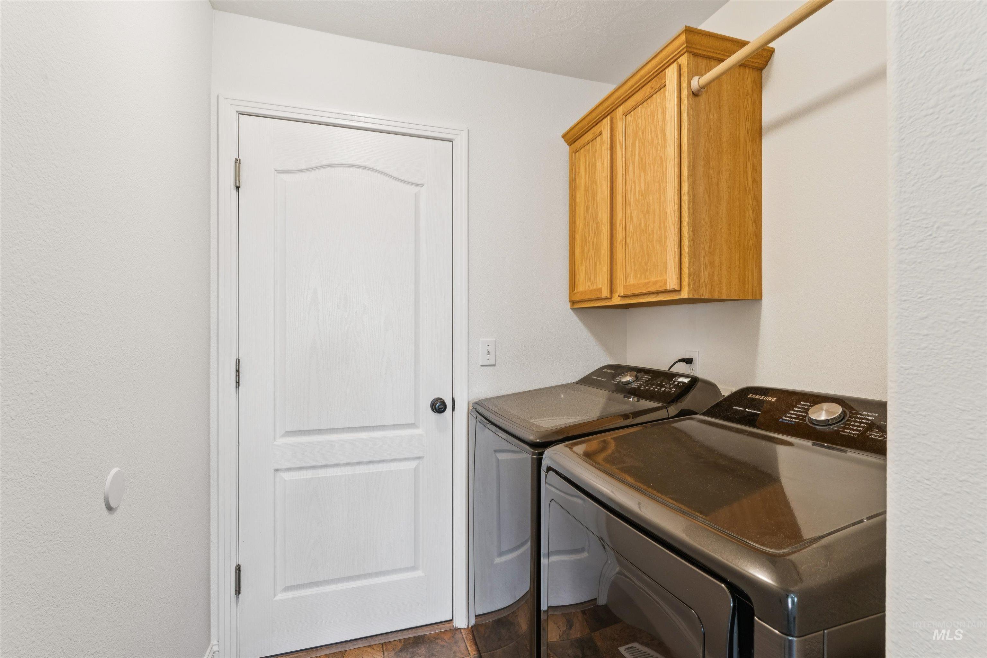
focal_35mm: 17
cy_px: 329
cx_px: 494
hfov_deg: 93.6
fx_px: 463
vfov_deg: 70.8
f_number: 13
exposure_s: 1/4
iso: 400
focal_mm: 16.9
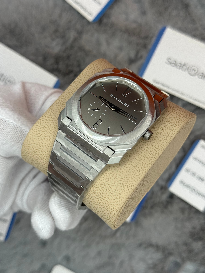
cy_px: 136
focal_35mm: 48
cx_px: 102
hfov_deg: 30.3
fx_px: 379
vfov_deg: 39.7
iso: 100
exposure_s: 1/1085
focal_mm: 6.76
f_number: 1.78
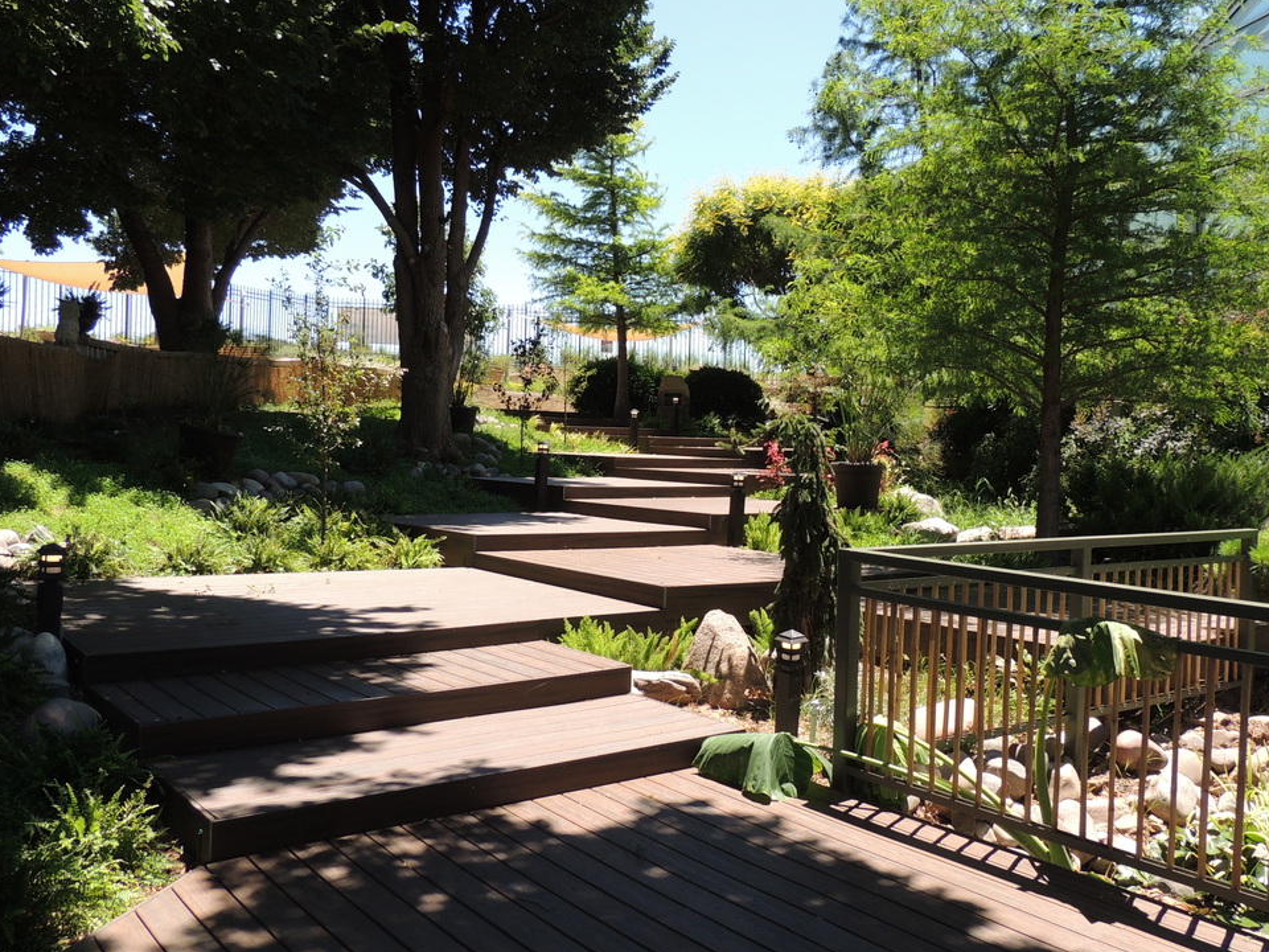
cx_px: 690
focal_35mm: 32
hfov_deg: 56.7
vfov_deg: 44.2
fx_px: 1173
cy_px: 459
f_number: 3
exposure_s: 1/500
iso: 100
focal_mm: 4.3
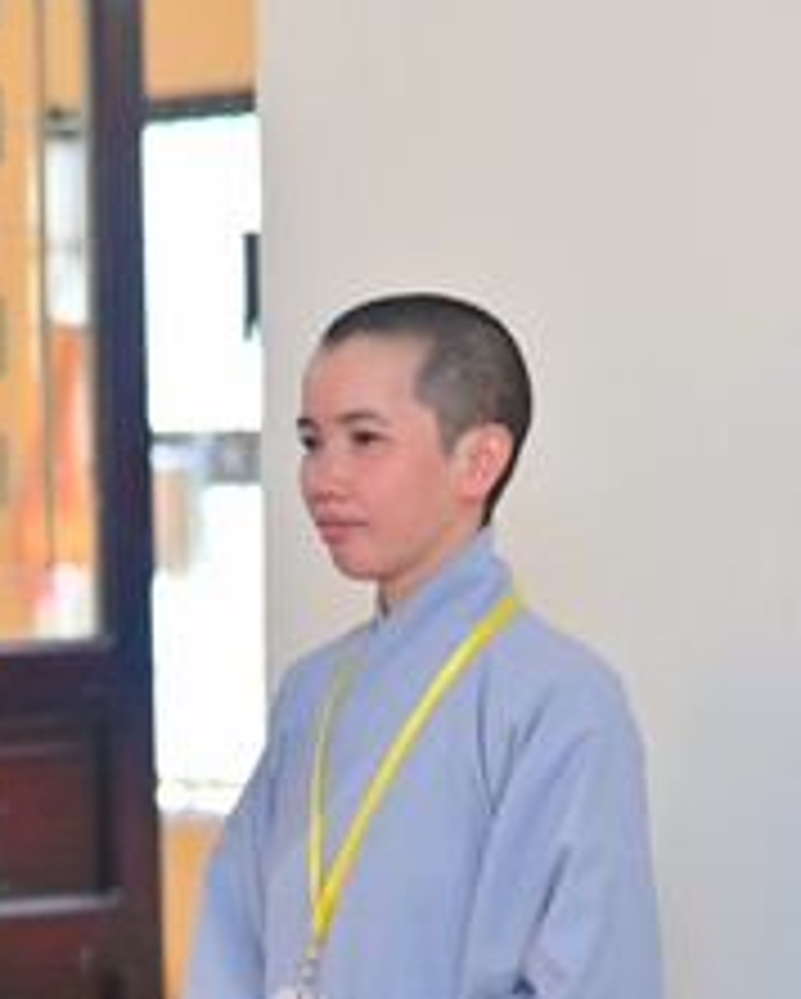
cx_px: 119
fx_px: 6895
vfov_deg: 8.2
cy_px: 1341
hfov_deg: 6.6
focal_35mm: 233
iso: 400
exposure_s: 1/200
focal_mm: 85
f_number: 2.5
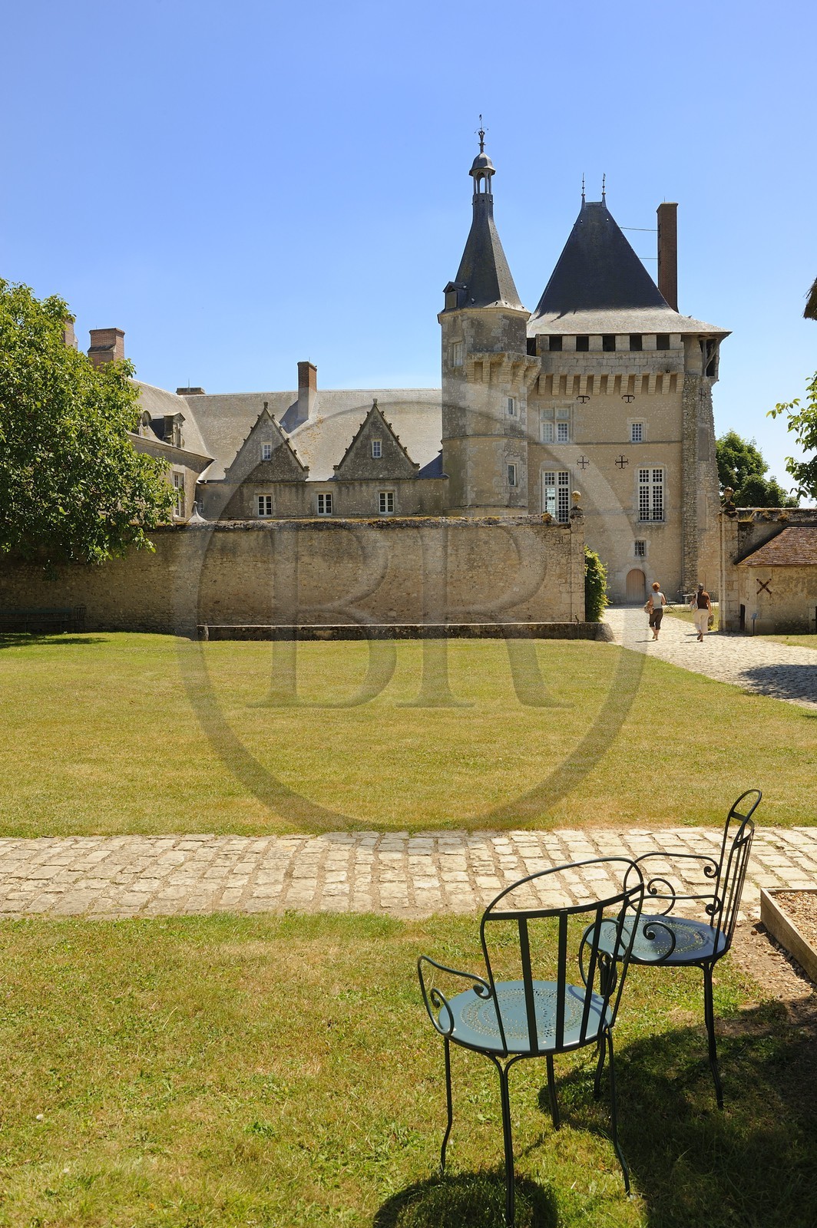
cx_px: 408
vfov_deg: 58.8
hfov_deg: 41.0
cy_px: 614
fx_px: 1091
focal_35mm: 32
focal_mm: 32
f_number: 13
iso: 200
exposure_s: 1/160
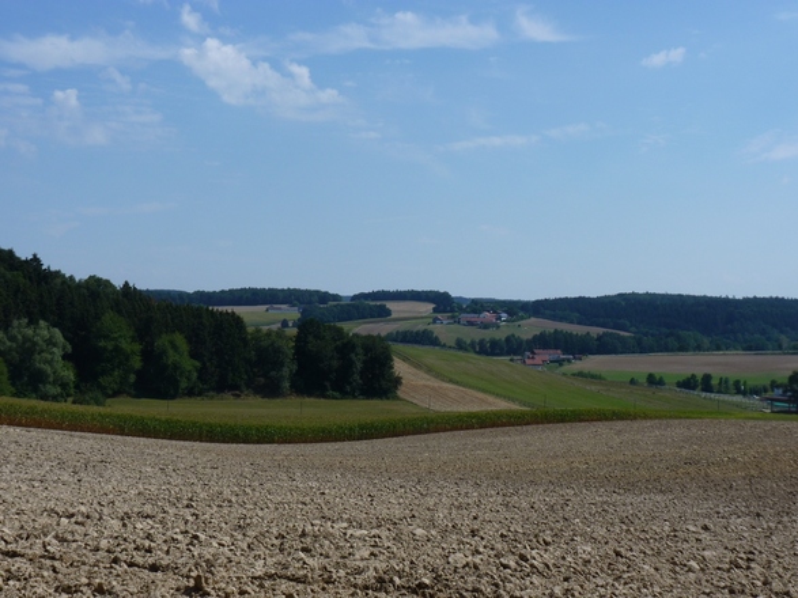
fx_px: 1360
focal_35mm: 59
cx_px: 399
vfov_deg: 24.8
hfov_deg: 32.7
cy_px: 299
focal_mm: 10.4
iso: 80
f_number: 5.6
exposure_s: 1/500
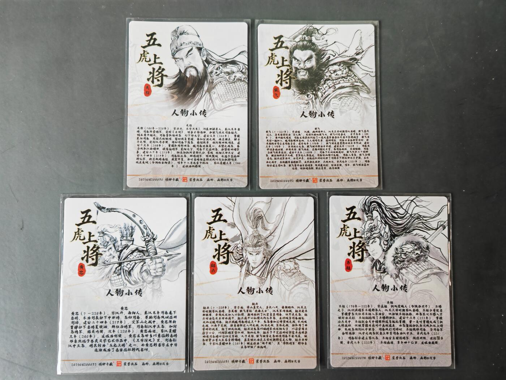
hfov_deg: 65.3
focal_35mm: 27
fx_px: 395
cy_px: 190
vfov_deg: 51.4
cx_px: 253
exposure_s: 1/100
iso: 50
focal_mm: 5.53
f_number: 1.8
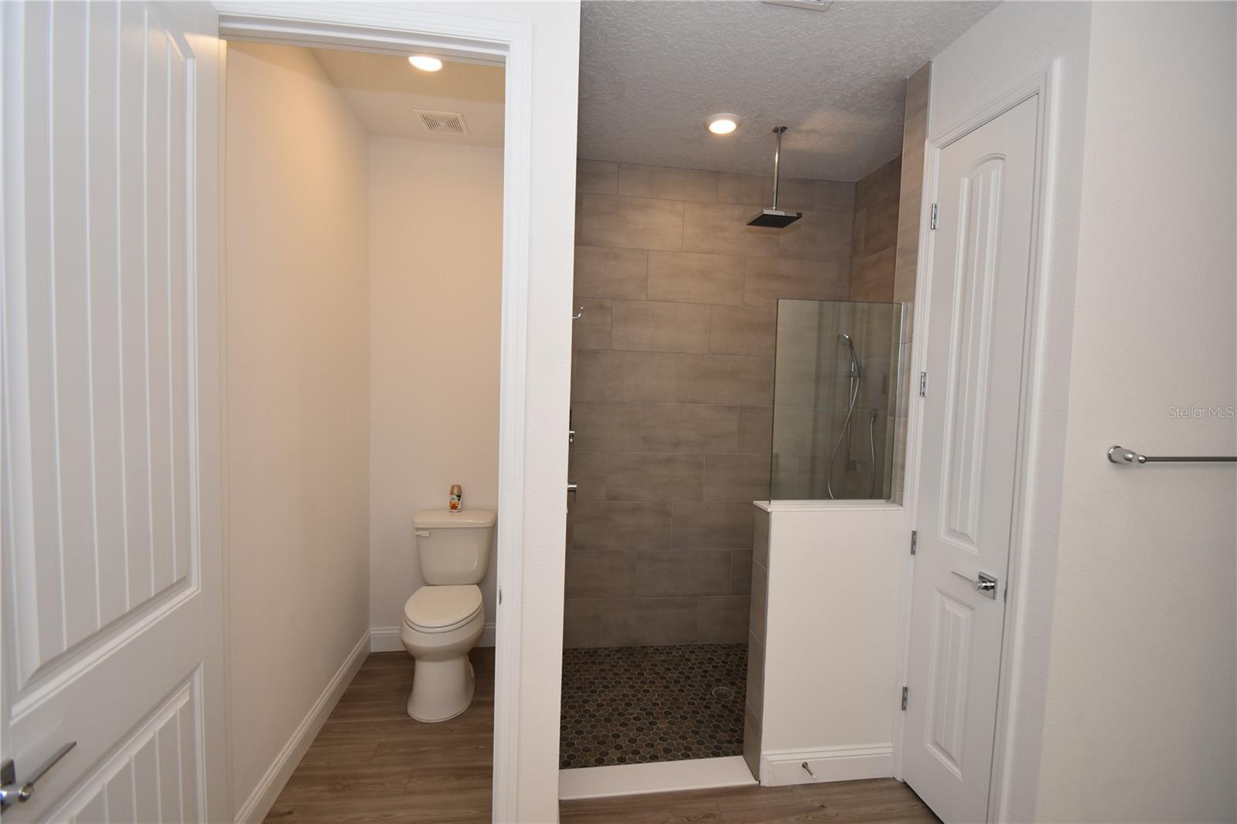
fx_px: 515
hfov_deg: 100.4
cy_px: 412
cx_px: 618
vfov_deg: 77.3
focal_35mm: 15
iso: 200
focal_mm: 10
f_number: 4.5
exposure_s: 1/80
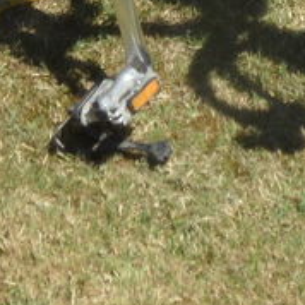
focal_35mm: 199
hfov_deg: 8.7
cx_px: 319
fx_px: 1984
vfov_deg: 8.4
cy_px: -266
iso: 80
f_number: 3.6
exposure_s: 1/750
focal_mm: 6.5
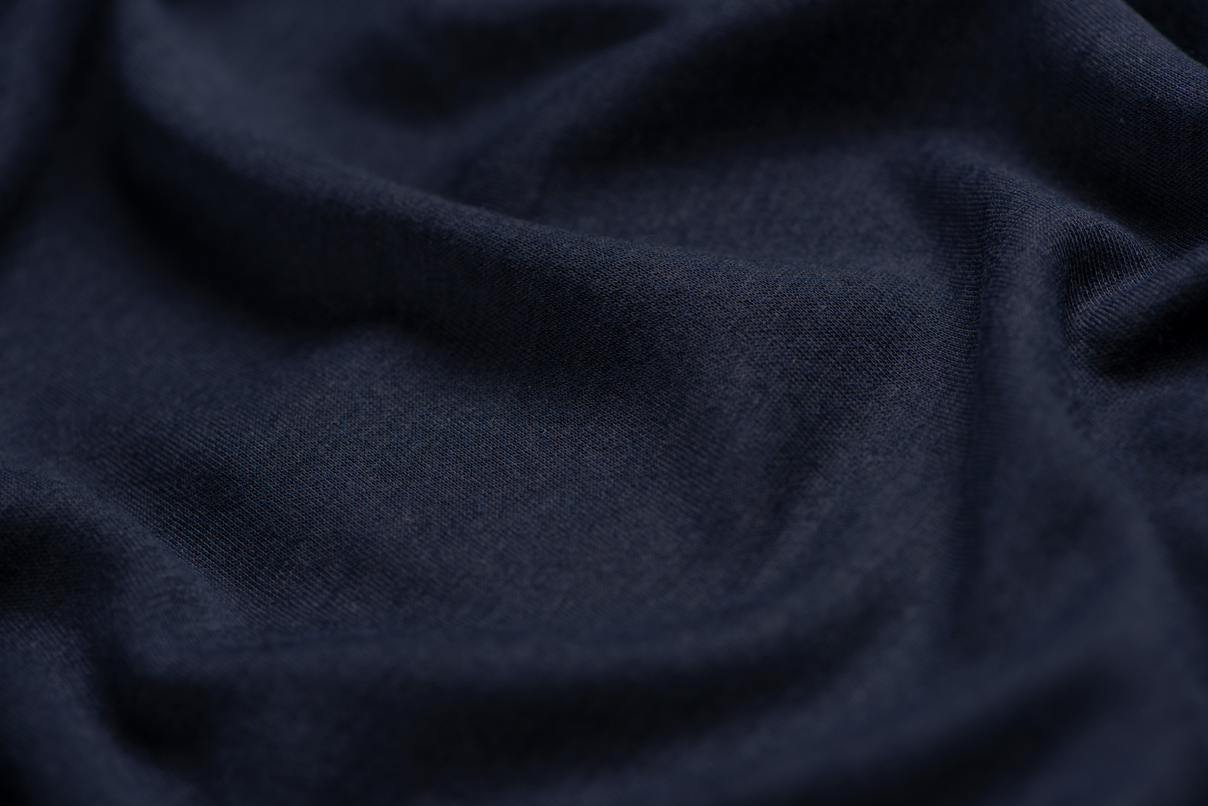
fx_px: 3524
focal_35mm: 105
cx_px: 604
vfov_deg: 13.1
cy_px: 403
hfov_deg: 19.4
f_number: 9
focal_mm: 105
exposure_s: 1/160
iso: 100
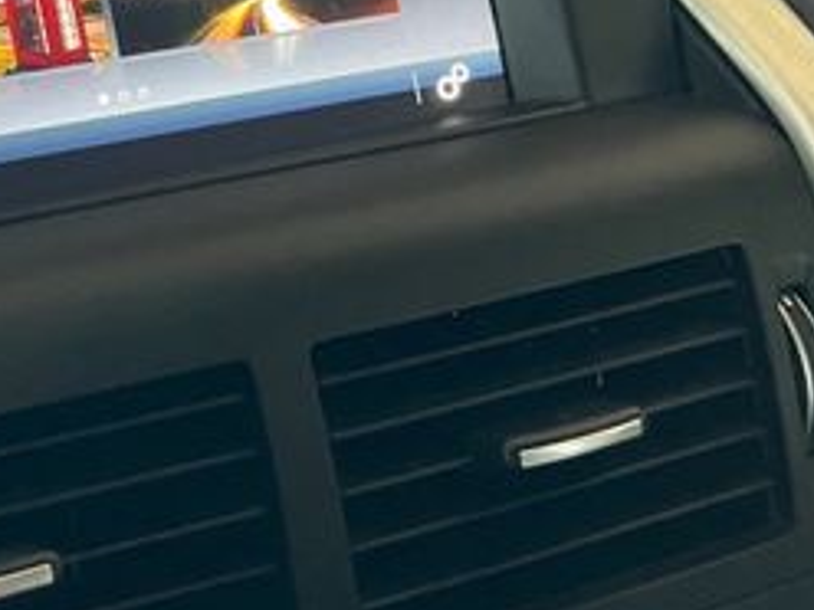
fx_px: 1576
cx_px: -20
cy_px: 144
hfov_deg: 27.2
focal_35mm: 67
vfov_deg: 21.7
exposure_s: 1/60
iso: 500
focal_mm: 5.7
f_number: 1.5
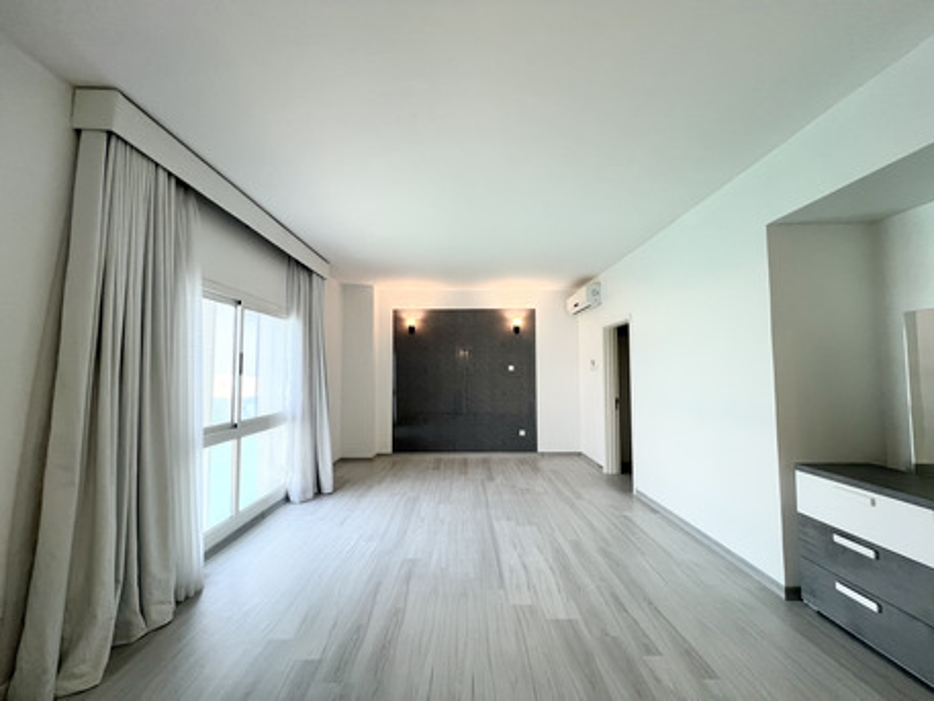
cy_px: 350
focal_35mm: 13
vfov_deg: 89.9
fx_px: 351
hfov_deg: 106.2
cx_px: 467
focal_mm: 1.57
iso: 125
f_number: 1.8
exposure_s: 1/100
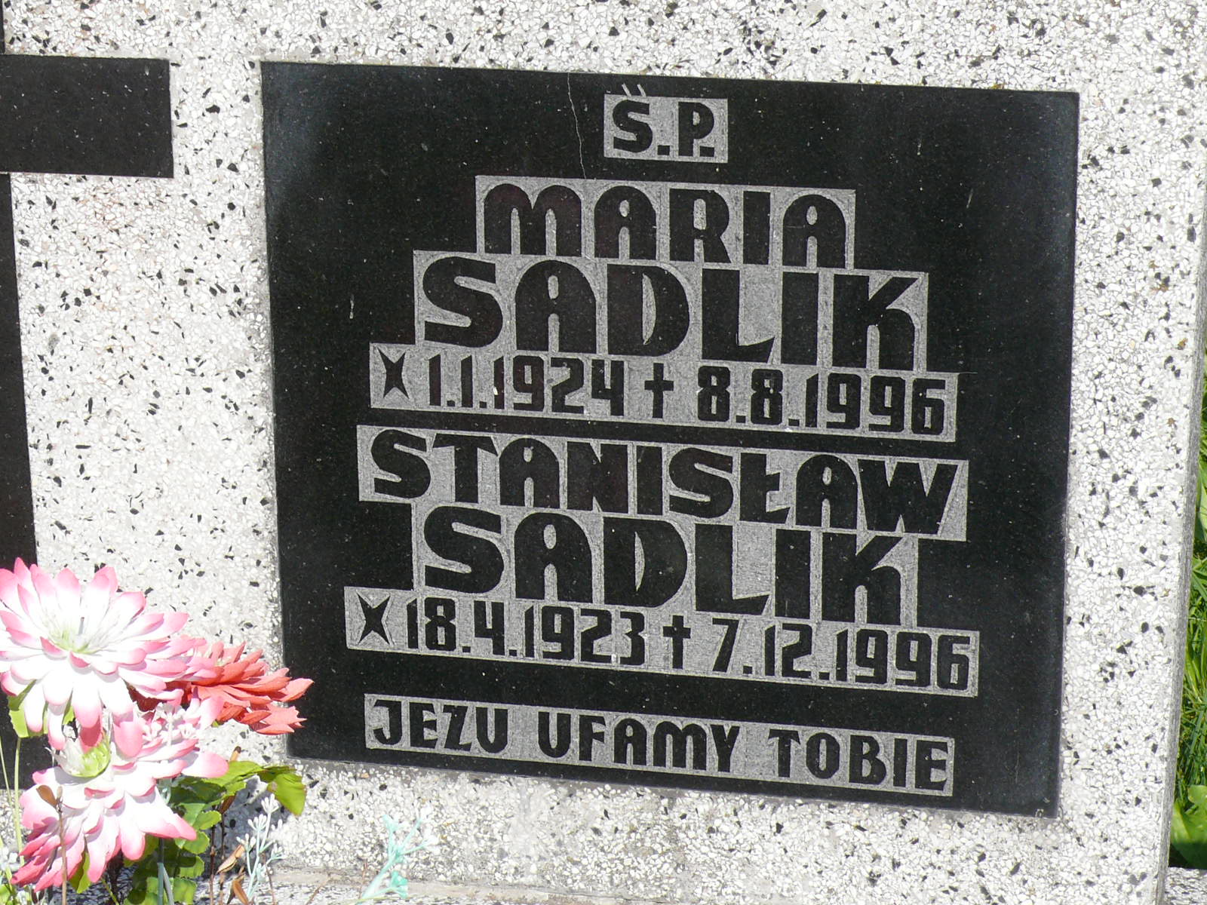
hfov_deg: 18.7
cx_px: 604
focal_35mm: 105
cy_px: 452
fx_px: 3661
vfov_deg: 14.1
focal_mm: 13.7
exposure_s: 1/500
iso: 100
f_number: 5.6
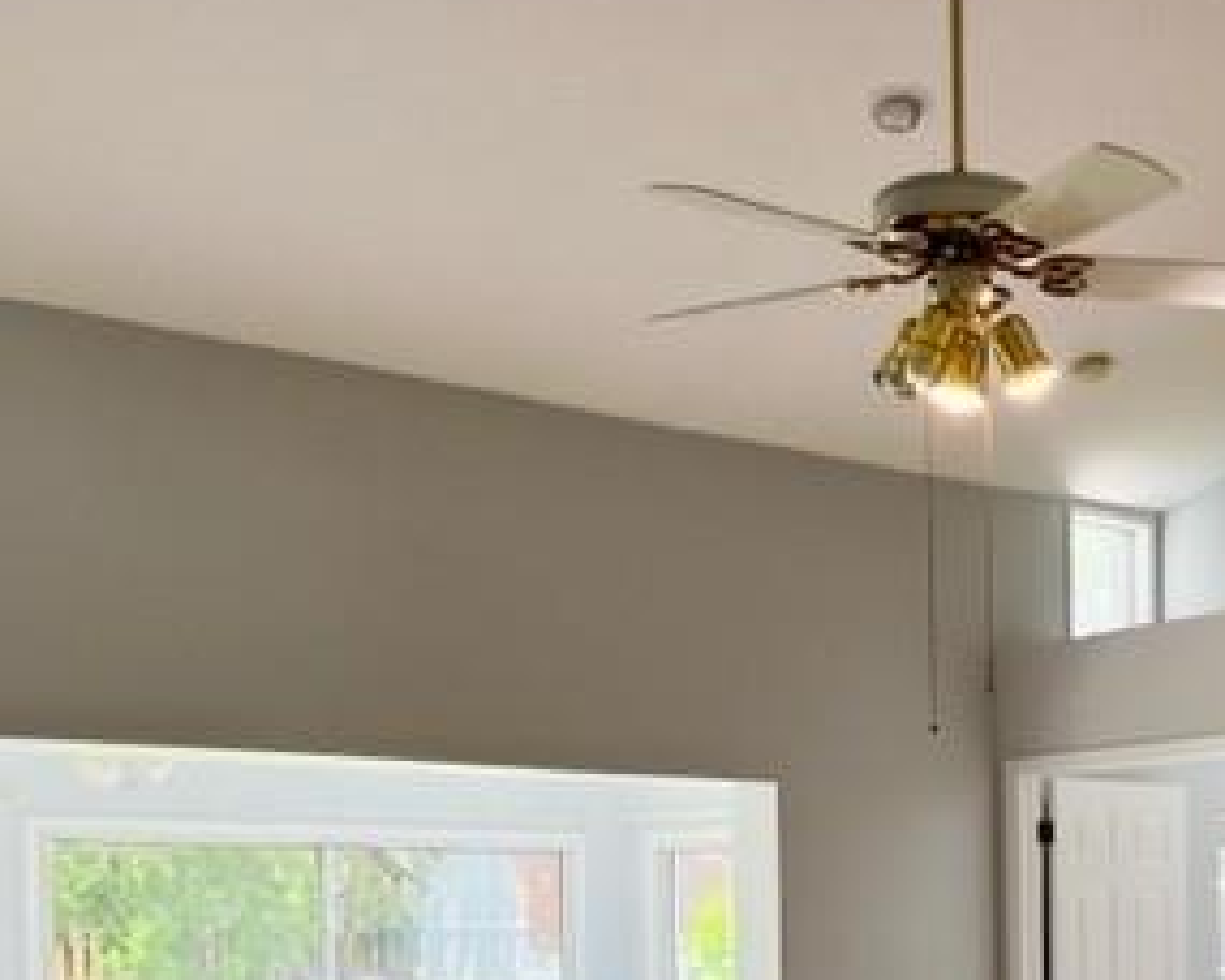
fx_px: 2067
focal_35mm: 57
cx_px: 1066
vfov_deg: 25.4
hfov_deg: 31.7
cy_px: 967
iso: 64
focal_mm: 5.1
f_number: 1.6
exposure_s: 1/120
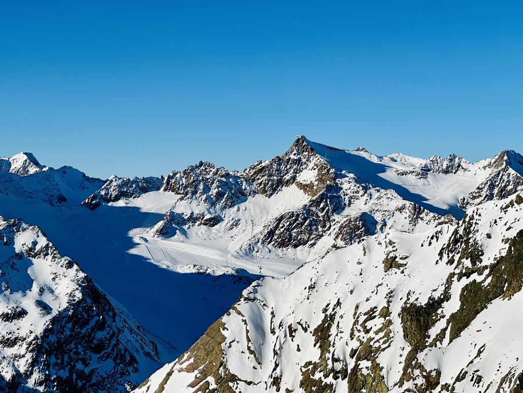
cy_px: 196
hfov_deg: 25.3
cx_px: 262
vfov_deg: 19.1
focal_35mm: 77
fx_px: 1164
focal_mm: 9
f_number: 2.8
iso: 32
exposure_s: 1/2096
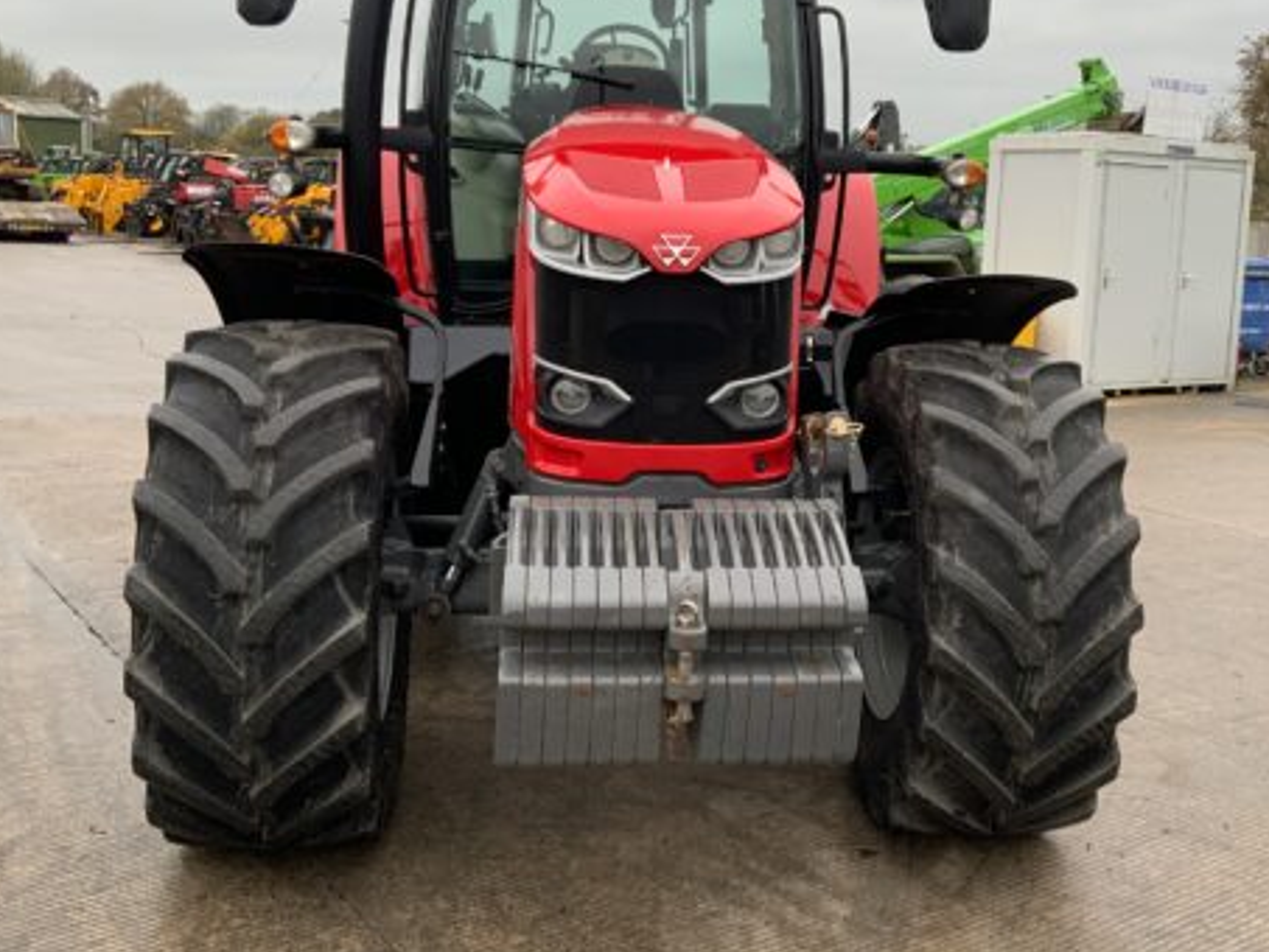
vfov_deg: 35.0
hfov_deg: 45.6
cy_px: 384
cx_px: 742
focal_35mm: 41
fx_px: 1503
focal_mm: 3
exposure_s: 1/122
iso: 32
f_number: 1.8
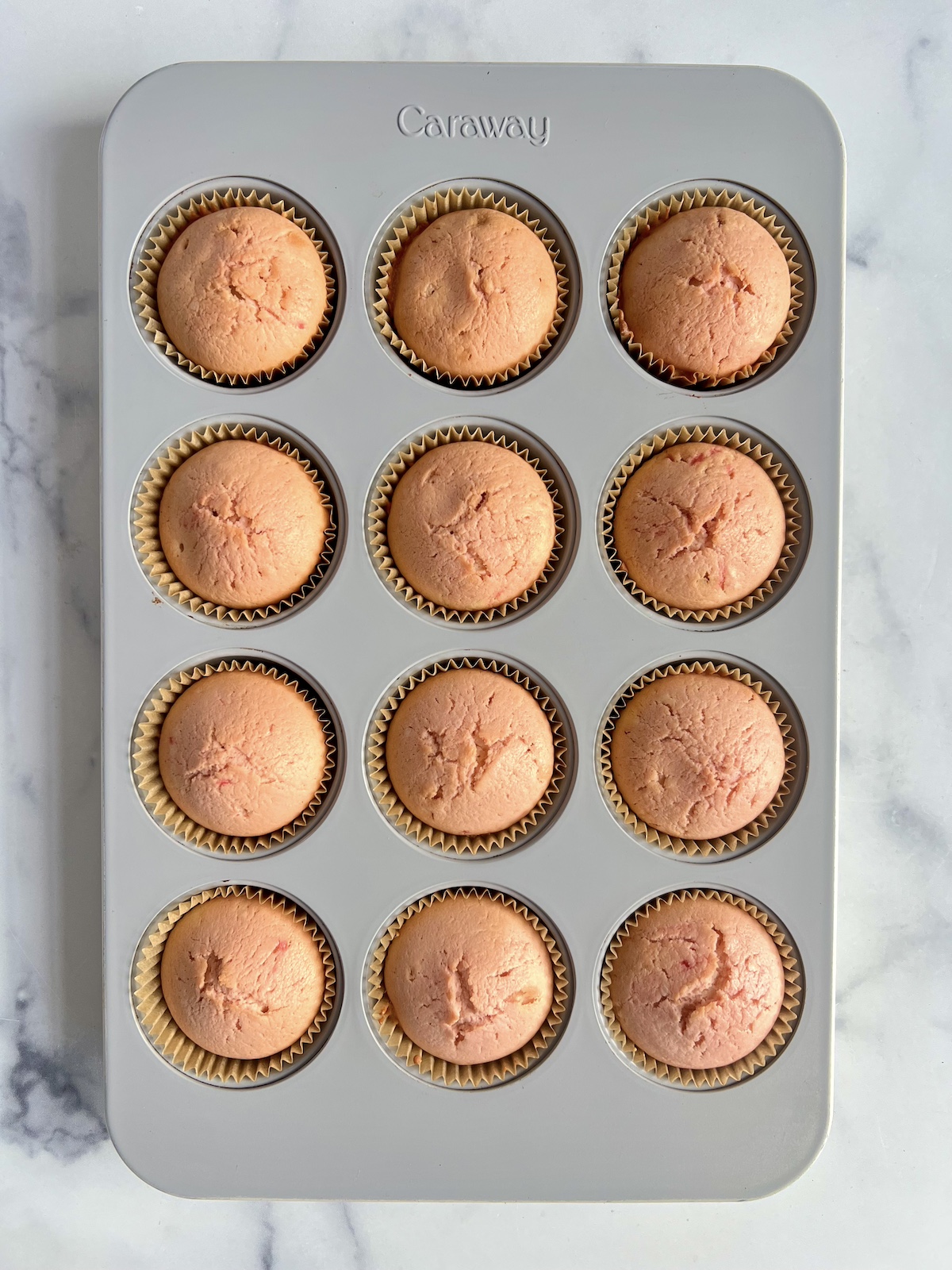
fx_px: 953
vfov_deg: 67.3
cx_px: 476
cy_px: 635
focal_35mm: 26
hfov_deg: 53.1
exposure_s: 1/121
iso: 100
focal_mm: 5.7
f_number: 1.5
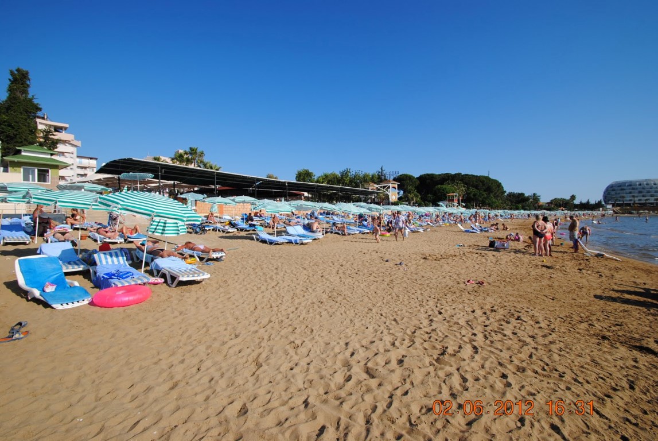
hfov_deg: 100.3
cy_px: 220
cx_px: 329
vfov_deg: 77.5
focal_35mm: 15
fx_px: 275
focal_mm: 10
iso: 100
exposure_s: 1/320
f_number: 9
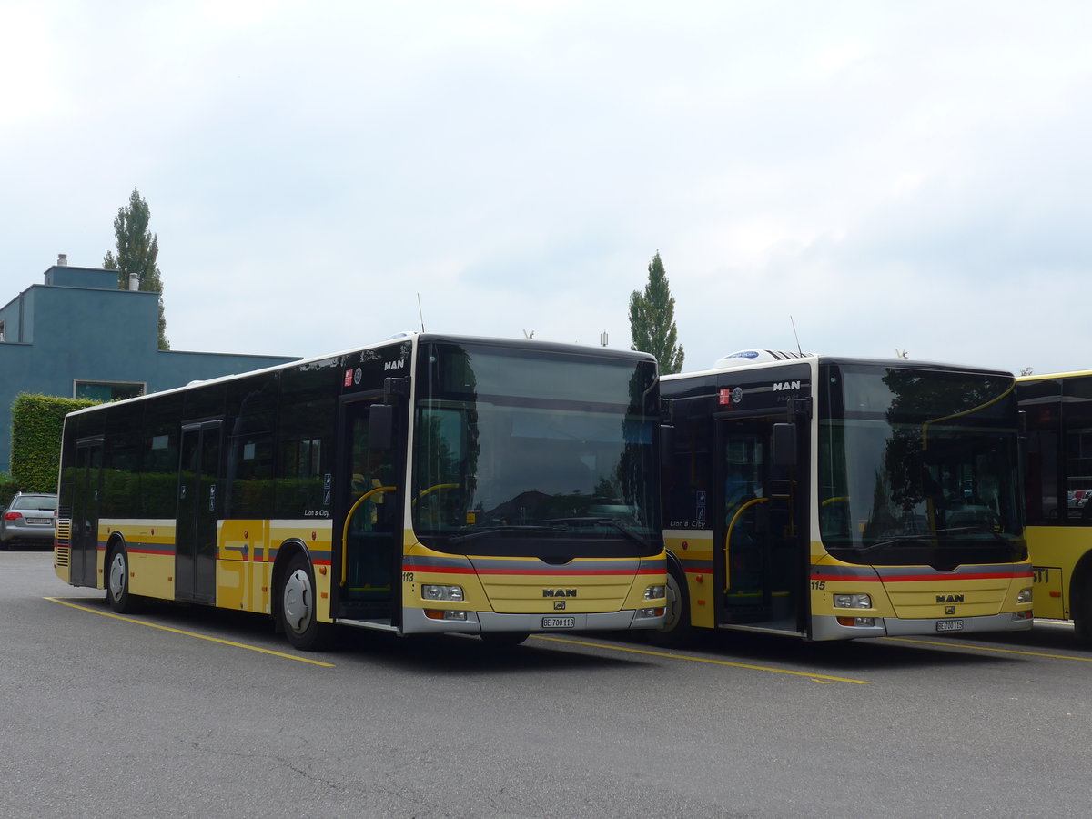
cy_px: 410
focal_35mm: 49
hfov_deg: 38.9
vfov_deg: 29.7
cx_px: 546
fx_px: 1546
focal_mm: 10.1
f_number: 3.2
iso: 80
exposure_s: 1/640
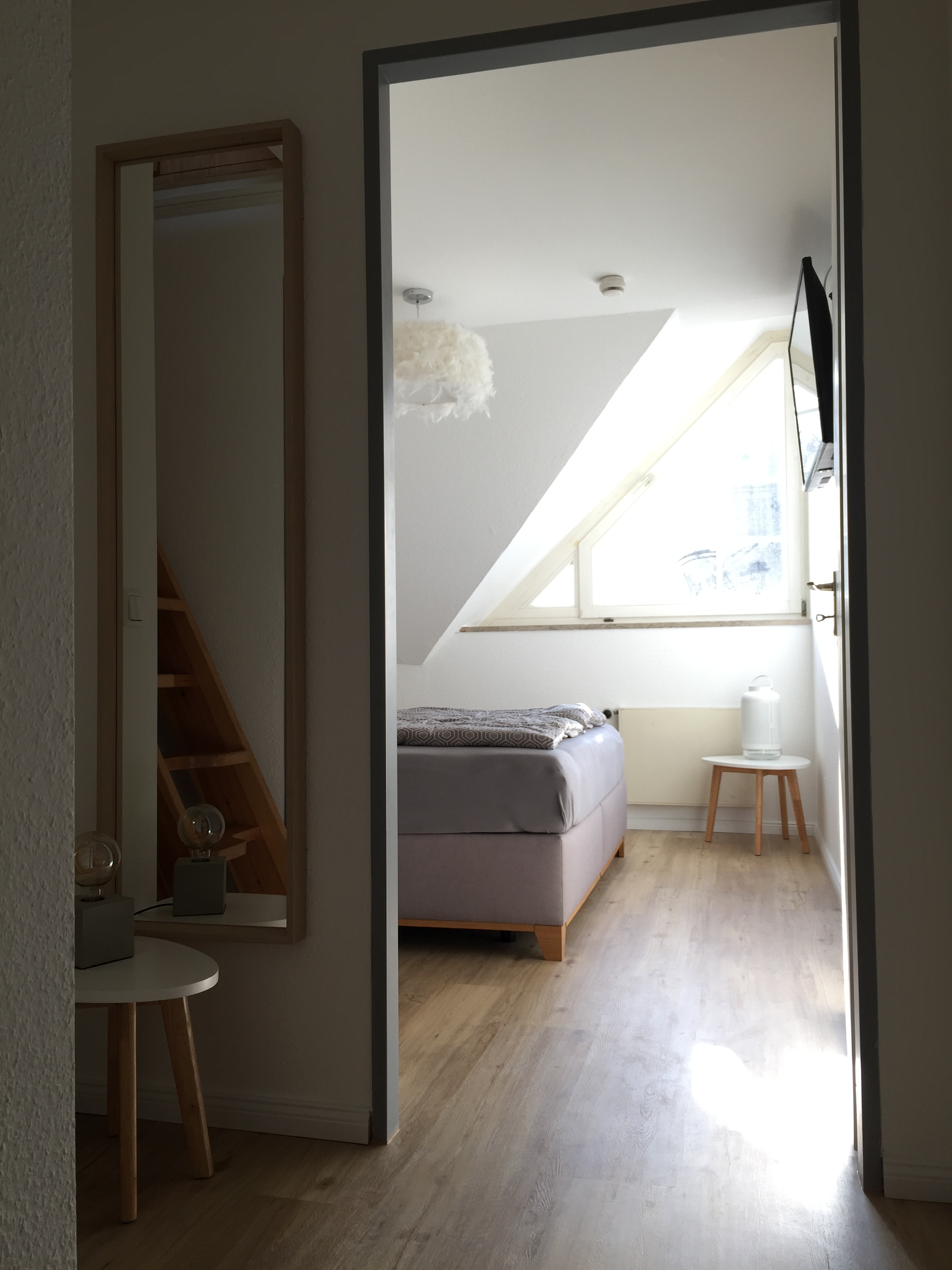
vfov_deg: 61.7
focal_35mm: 29
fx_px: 1063
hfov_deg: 48.2
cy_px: 635
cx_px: 476
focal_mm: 4.15
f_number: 2.2
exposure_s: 1/100
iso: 32
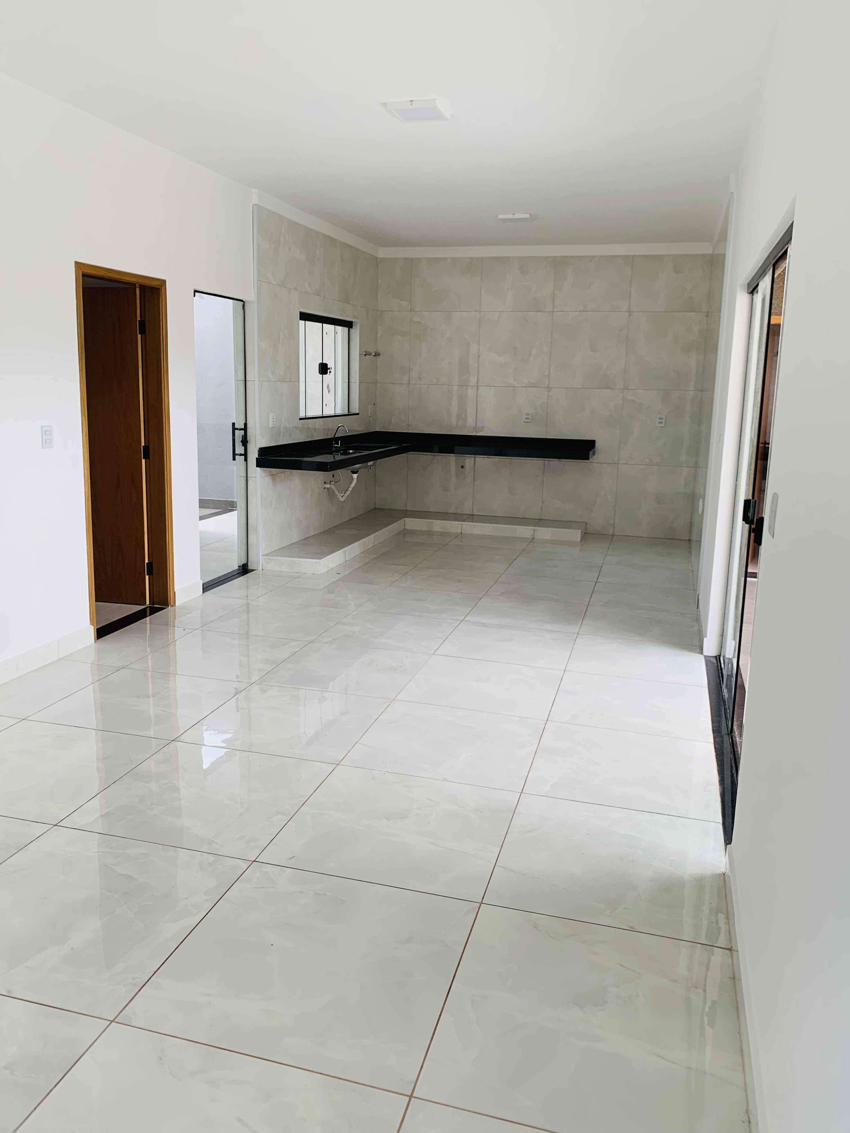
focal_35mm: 26
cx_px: 425
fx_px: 851
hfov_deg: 53.1
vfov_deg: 67.3
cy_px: 566
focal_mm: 4.25
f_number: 1.8
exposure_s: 1/121
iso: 32
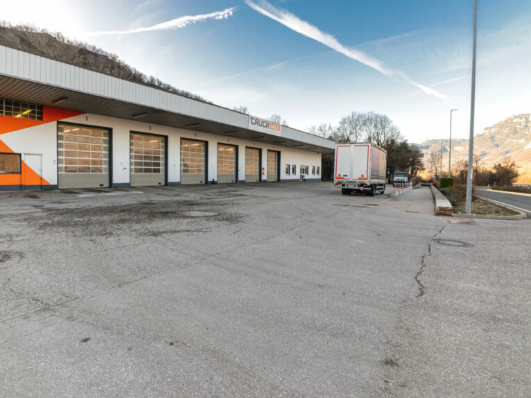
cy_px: 183
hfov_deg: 87.4
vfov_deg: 71.5
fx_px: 276
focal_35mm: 18
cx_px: 234
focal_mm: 14
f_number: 14
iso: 100
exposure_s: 1/40
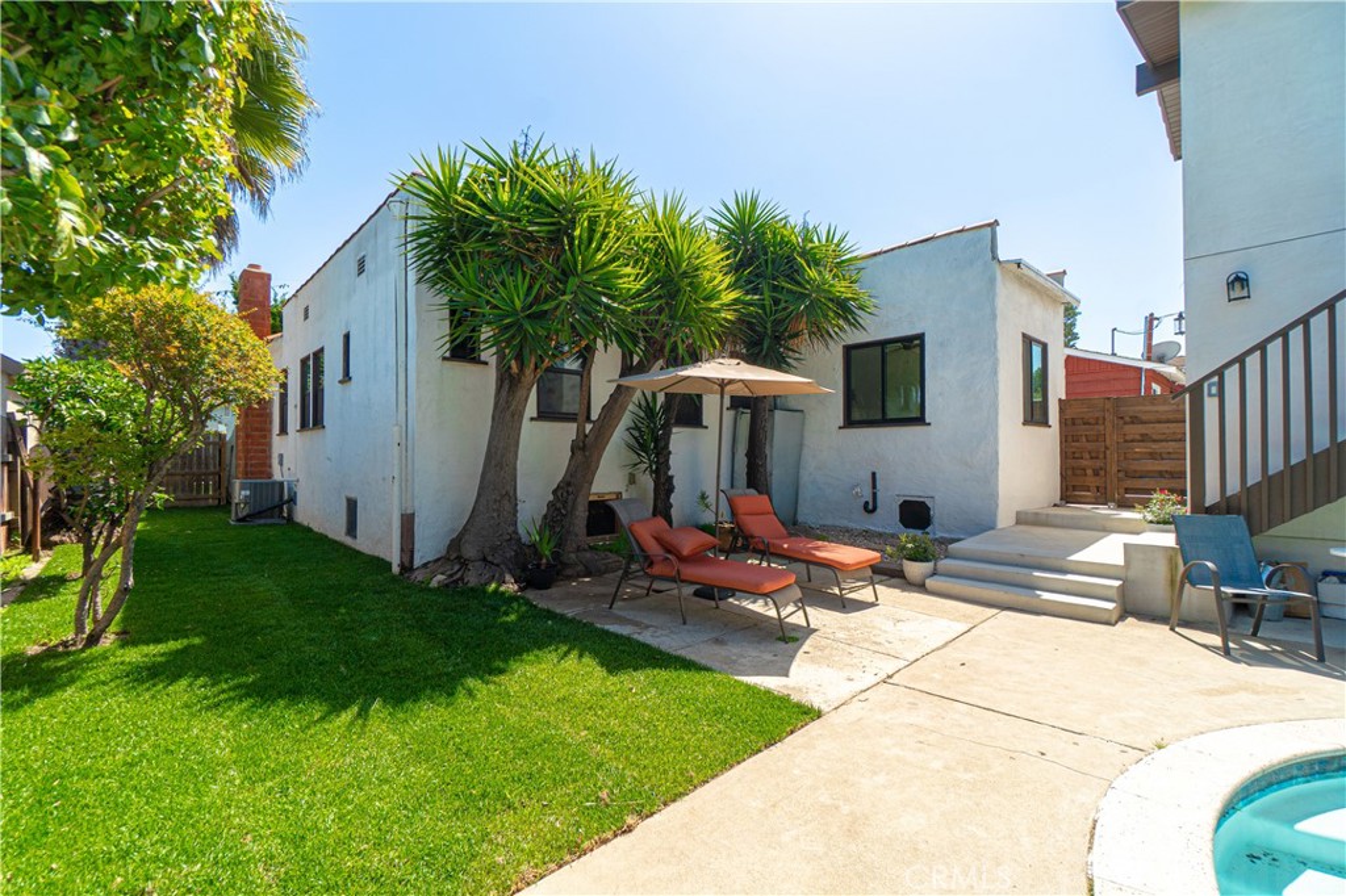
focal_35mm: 15
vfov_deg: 77.3
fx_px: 561
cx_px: 673
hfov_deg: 100.4
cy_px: 448
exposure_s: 1/200
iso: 100
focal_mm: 10
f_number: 7.1
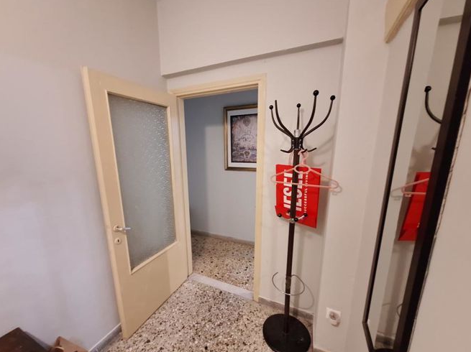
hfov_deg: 102.1
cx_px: 228
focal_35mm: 14
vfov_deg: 85.5
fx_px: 190
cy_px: 186
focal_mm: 1.74
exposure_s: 1/14
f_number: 2.2
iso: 800
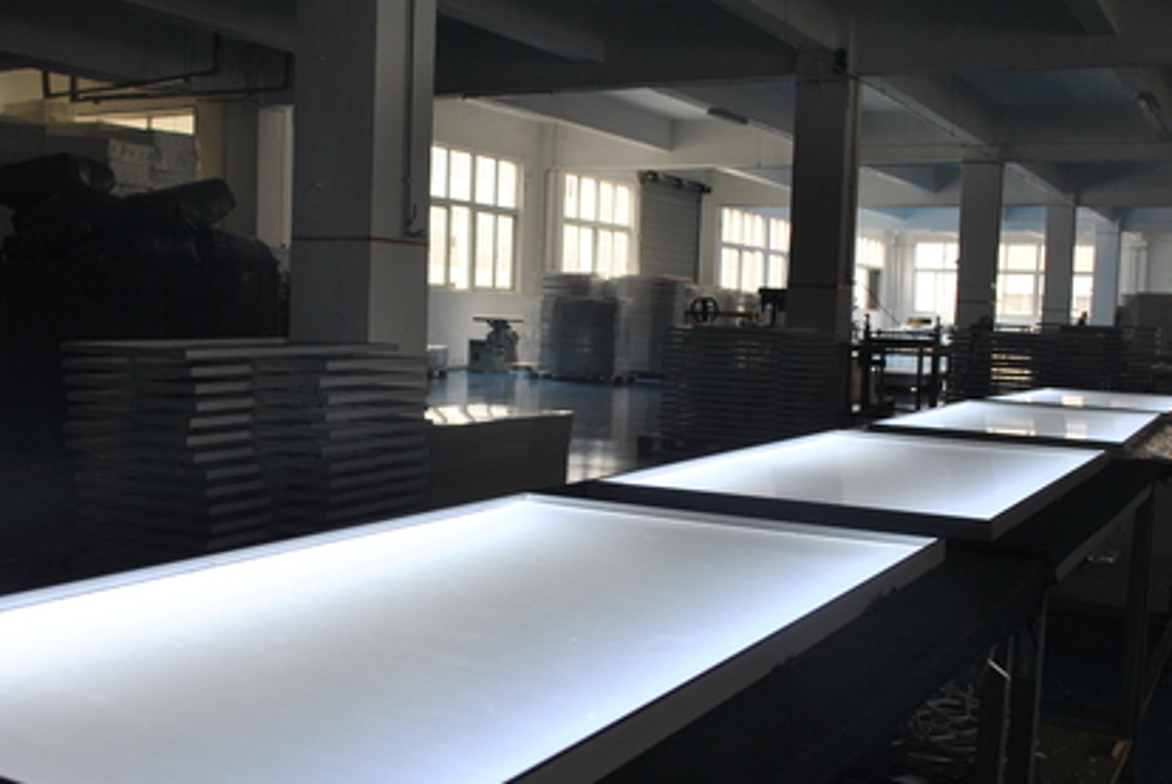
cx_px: 532
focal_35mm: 39
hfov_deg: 49.4
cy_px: 422
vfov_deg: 34.3
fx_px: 1271
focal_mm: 18
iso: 200
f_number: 5.6
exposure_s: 1/125
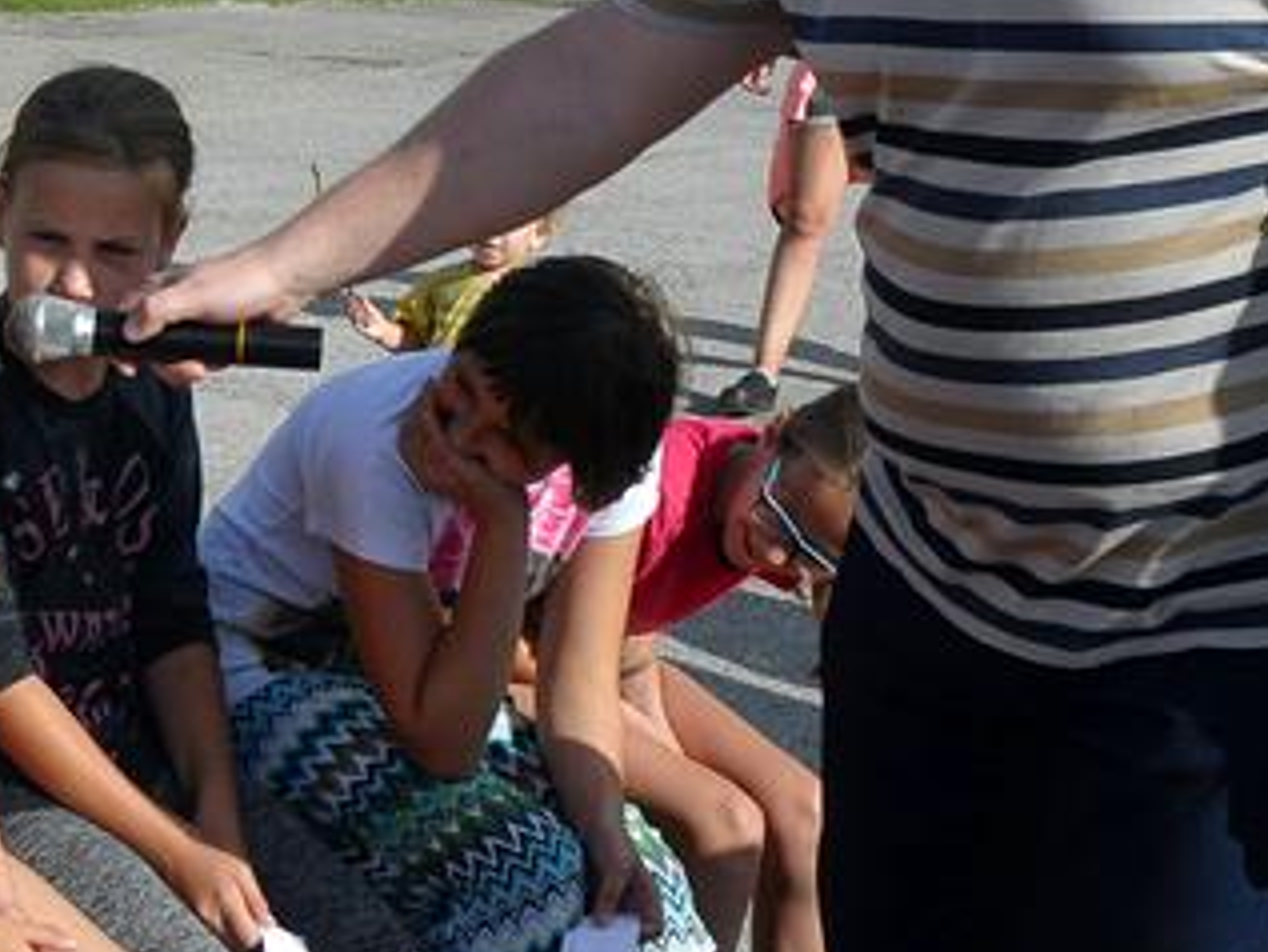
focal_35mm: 85
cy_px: 406
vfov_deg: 17.4
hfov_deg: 22.1
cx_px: -16
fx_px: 3115
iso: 800
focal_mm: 22
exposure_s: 1/800
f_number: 14
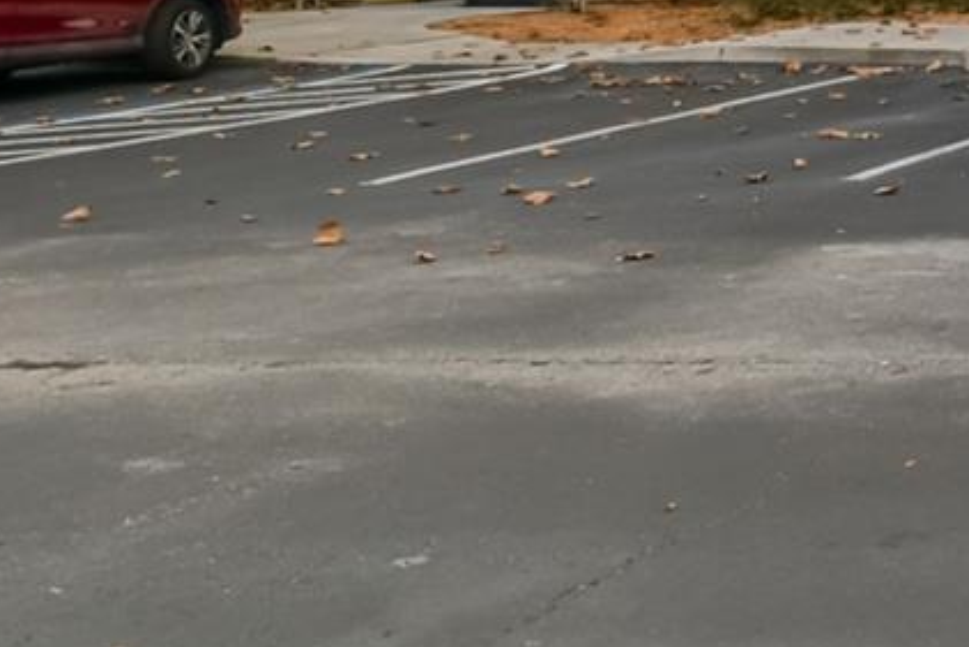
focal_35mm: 57
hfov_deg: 26.2
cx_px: 1436
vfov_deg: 21.8
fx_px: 1535
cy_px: -161
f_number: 7.1
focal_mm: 10
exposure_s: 1/60
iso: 100
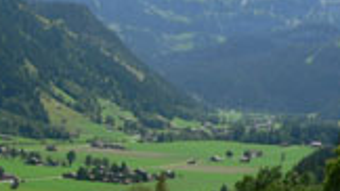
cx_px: -29
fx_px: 982
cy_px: 0
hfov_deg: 18.9
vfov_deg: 11.0
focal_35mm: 109
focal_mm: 6
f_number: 8
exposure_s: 1/250
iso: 100
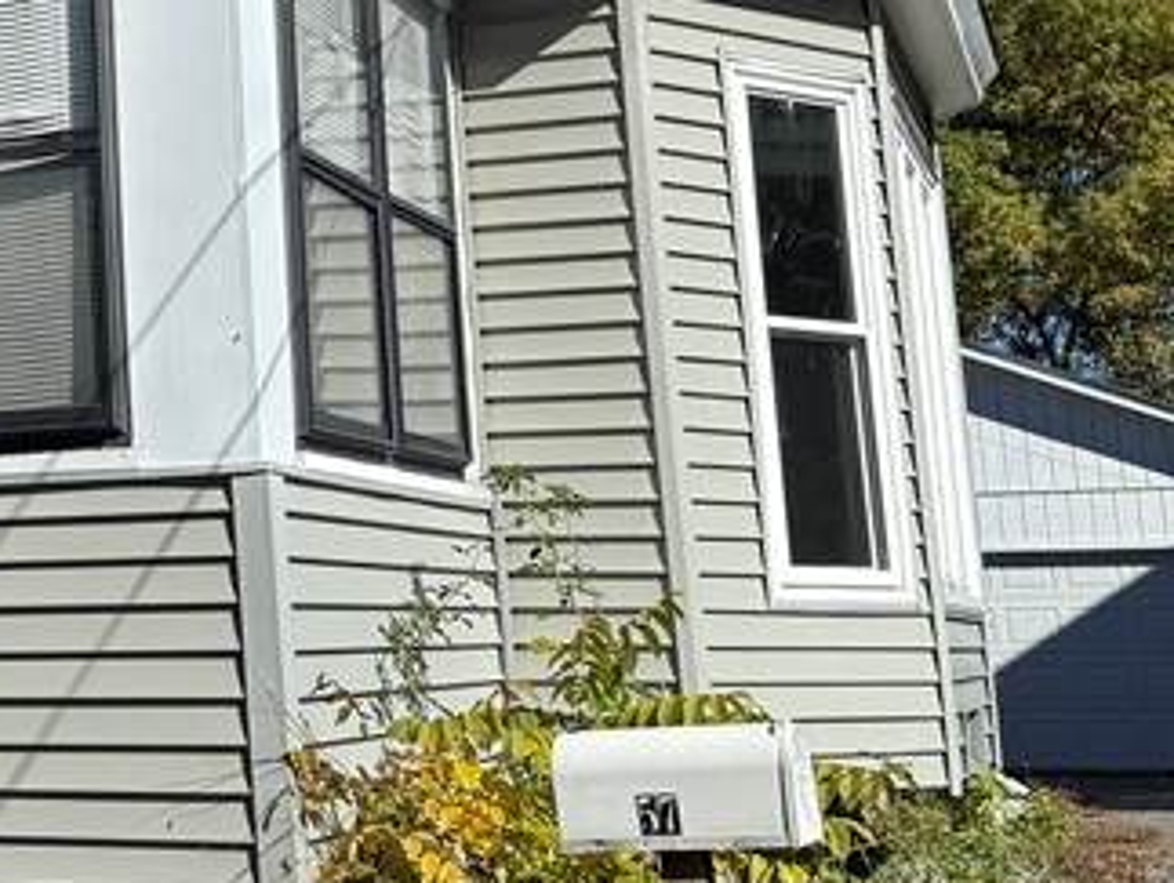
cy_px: 55
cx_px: -276
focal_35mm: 76
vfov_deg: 19.0
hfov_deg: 23.2
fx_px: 2580
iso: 80
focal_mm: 6.76
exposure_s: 1/5714
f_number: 1.78
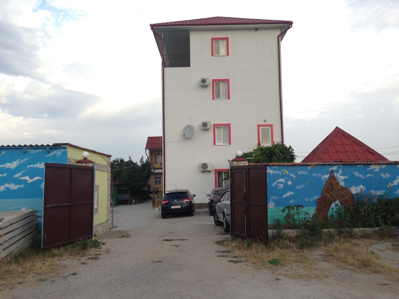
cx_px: 200
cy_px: 150
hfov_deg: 55.4
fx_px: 380
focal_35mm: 33
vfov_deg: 42.9
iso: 50
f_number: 2.4
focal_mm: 4.12
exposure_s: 1/339
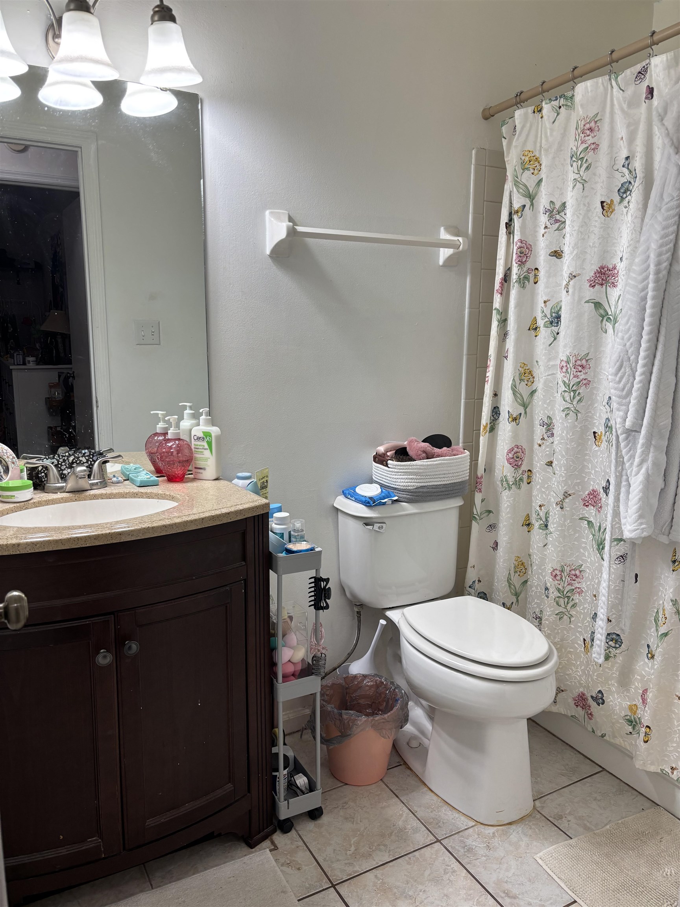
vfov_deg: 67.3
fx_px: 681
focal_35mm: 26
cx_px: 340
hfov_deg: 53.1
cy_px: 454
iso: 100
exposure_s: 1/120
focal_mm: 5.96
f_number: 1.6
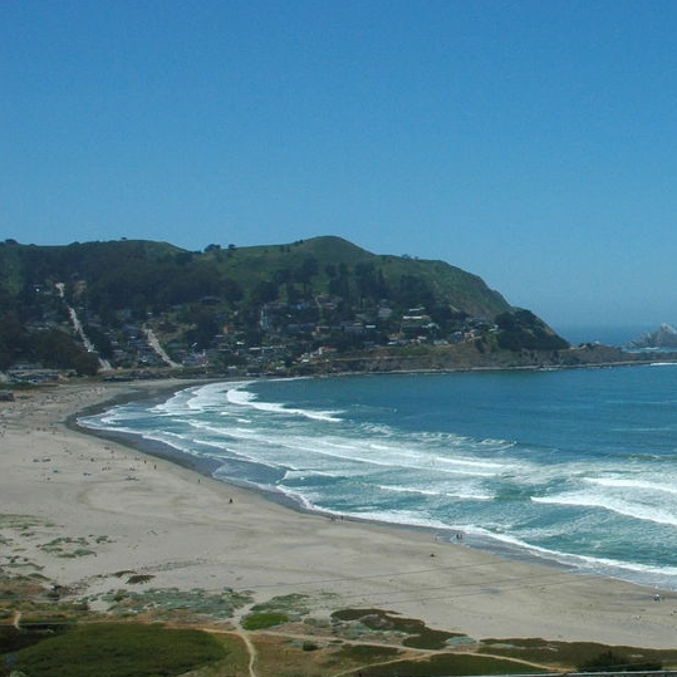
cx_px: 731
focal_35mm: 51
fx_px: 1128
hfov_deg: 30.2
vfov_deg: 33.4
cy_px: 352
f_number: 13
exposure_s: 1/500
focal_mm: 18
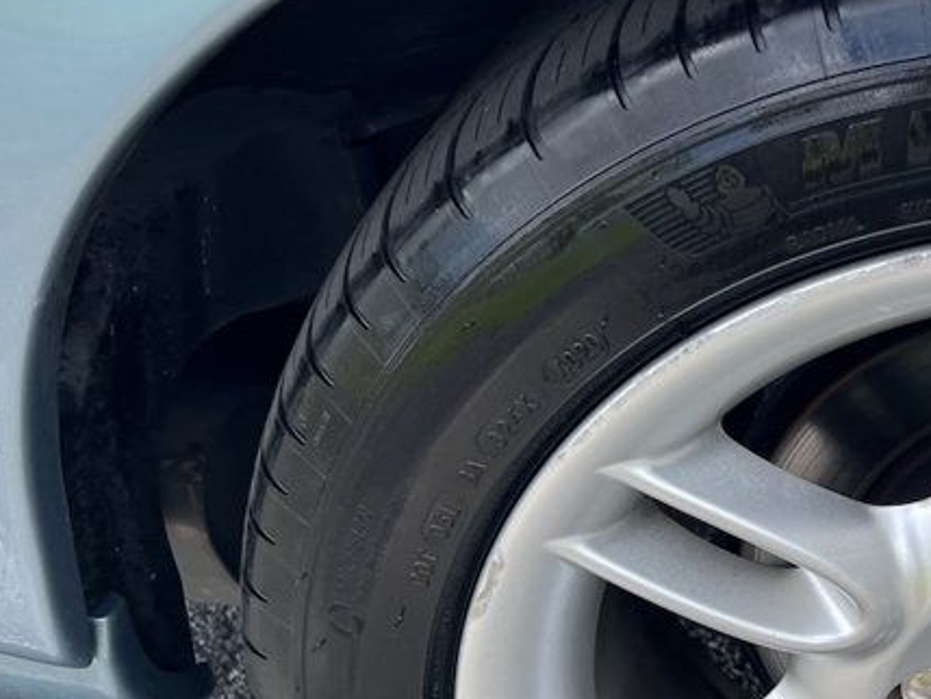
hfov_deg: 28.1
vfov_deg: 23.4
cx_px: 1046
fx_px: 1668
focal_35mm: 62
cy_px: 528
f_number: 1.5
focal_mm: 5.7
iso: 50
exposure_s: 1/991
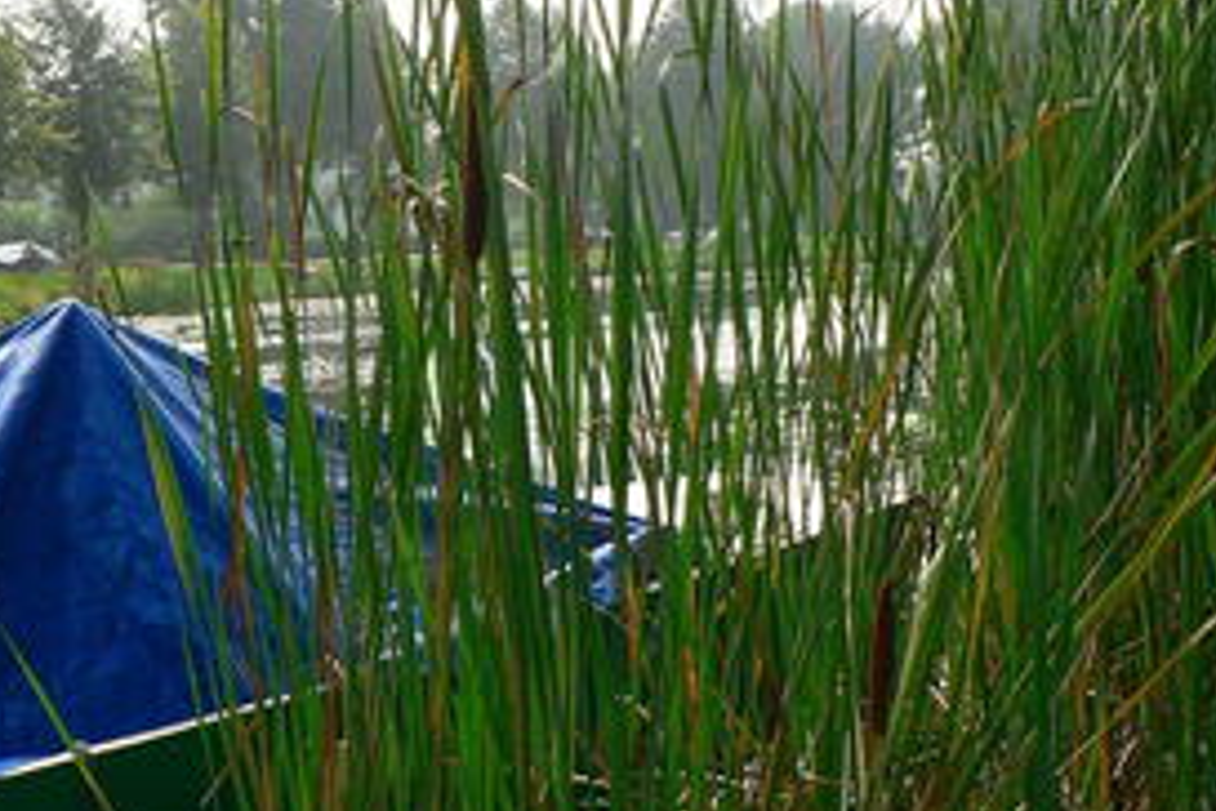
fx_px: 2128
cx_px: 494
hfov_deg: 31.8
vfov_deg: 21.5
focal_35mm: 63
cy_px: 323
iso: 100
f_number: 5
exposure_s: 1/400
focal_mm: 6
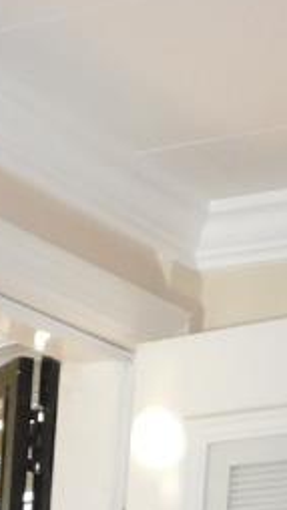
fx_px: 2001
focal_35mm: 148
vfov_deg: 12.6
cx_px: -34
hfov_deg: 8.1
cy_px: 1039
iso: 140
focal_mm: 4
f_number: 3
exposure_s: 1/30
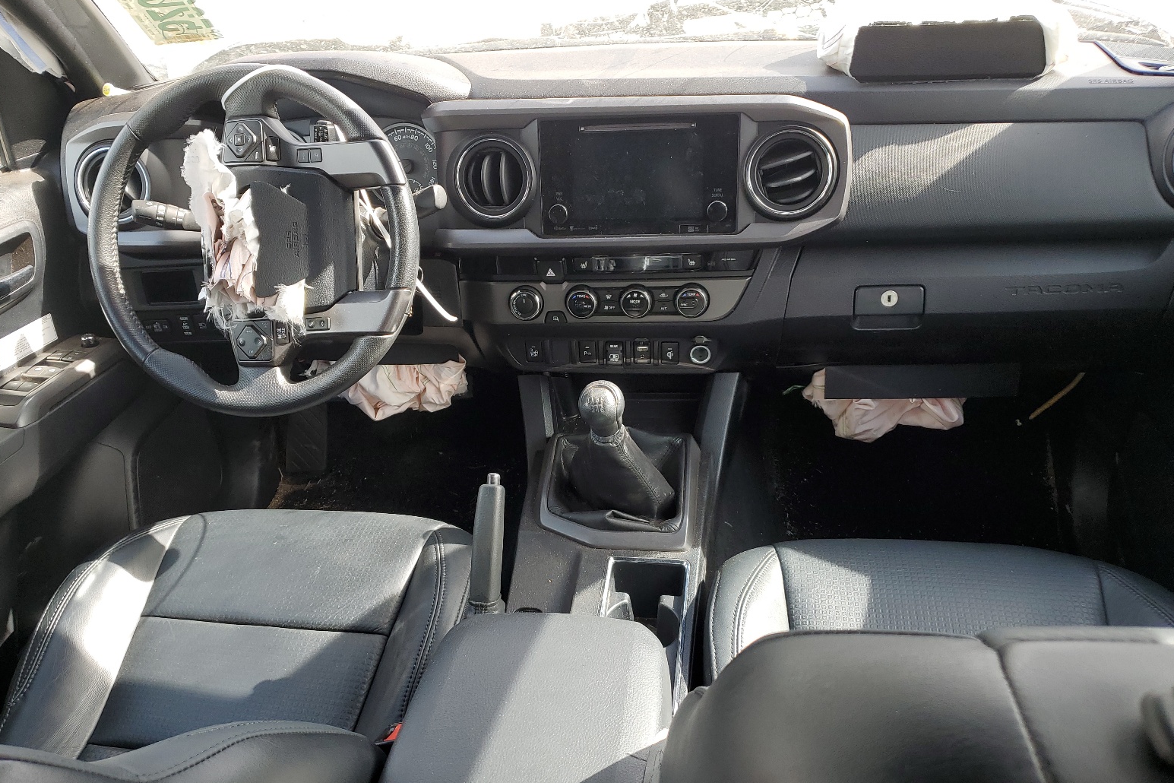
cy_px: 430
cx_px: 577
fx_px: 913
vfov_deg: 46.3
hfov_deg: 65.5
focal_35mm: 28
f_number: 1.5
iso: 50
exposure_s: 1/213
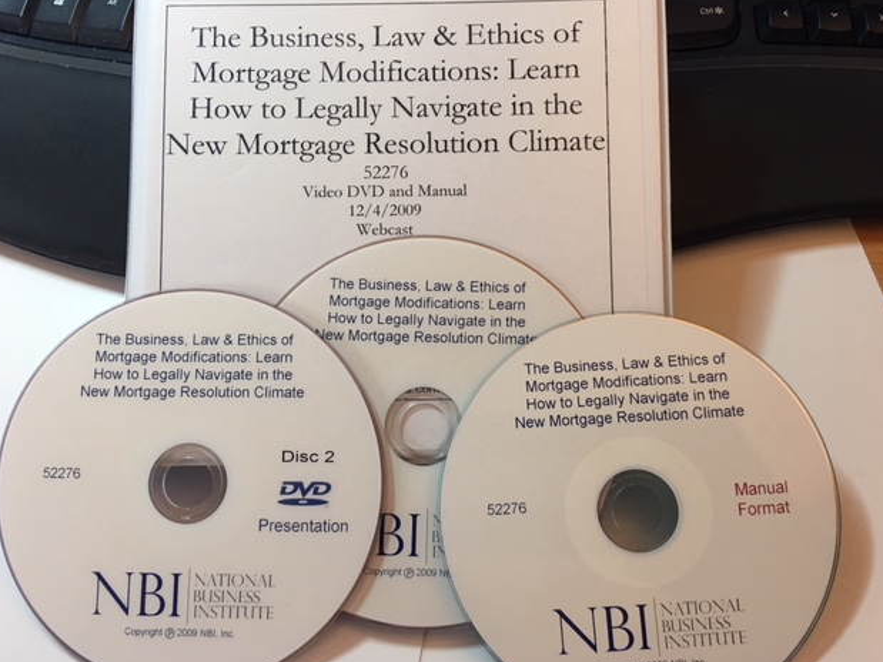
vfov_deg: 46.8
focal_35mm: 30
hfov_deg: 60.0
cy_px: 337
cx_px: 434
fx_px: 765
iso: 50
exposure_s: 1/15
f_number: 2.2
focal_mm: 4.15
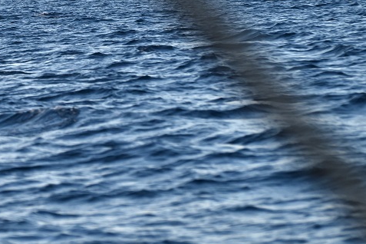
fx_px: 4707
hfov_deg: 4.4
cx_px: 33
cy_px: -52
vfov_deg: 3.0
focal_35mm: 463
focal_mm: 170
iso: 280
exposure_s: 1/1000
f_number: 5
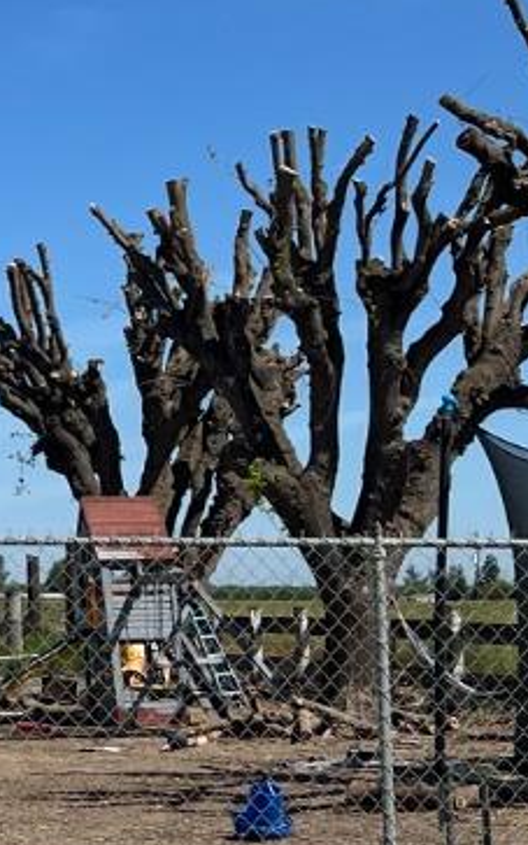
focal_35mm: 114
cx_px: -533
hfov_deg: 10.5
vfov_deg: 18.3
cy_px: 355
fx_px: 2624
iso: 50
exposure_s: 1/6993
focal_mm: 5.7
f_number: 1.5
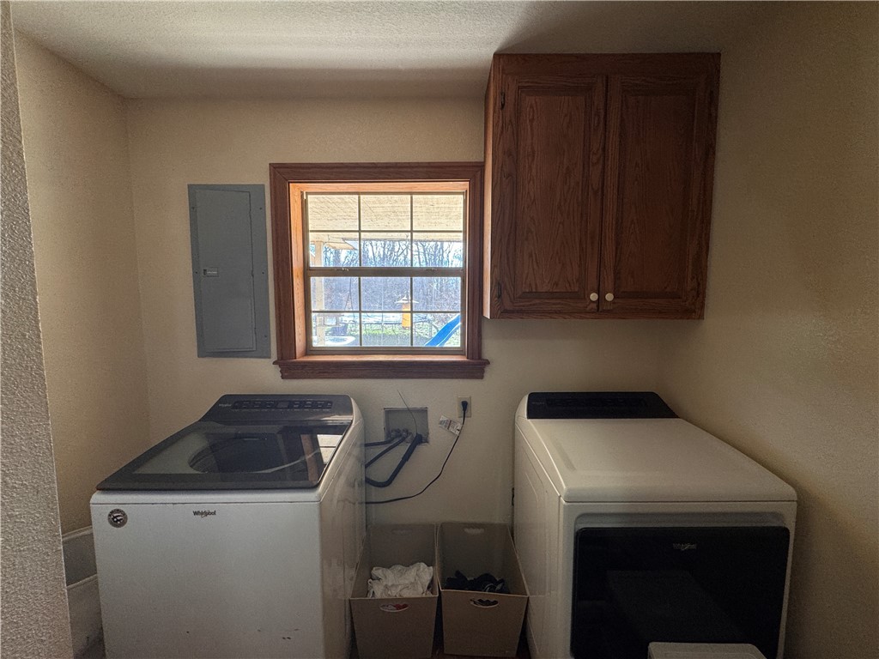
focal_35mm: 14
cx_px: 440
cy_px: 330
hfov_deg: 102.1
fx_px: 356
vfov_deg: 85.7
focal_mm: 2.22
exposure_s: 1/120
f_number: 2.2
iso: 160
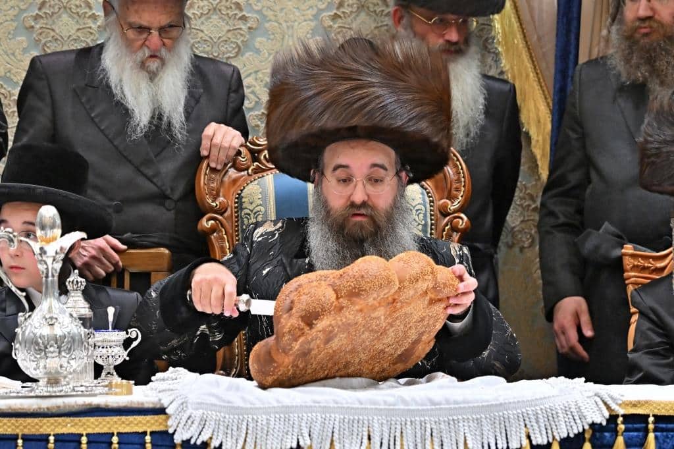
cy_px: 224
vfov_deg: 7.6
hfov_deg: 11.4
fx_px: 3369
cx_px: 337
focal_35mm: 180
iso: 1250
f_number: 4
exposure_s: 1/200
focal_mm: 120
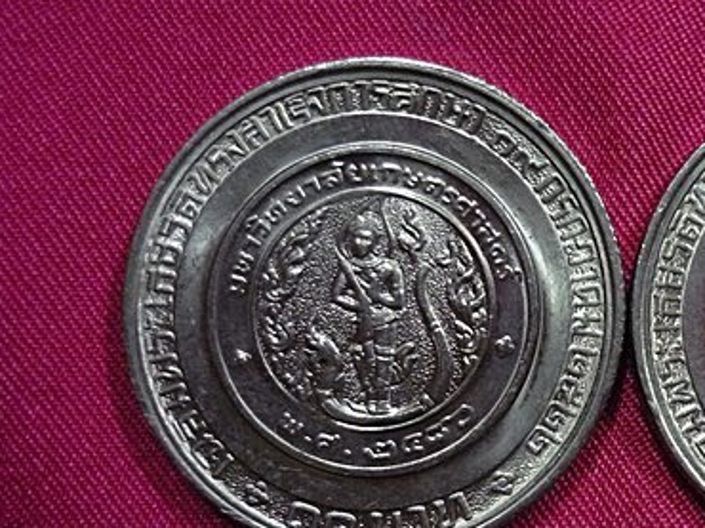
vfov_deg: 25.1
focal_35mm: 58
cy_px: 324
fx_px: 1180
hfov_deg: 31.9
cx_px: 610
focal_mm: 5.5
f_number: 2.8
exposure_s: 1/8
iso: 400
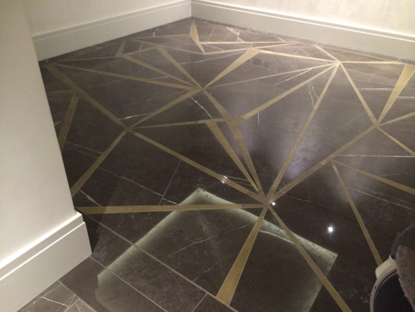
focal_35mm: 30
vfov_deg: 46.8
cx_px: 208
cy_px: 156
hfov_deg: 60.0
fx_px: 360
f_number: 2.2
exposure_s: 1/15
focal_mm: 4.12
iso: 320
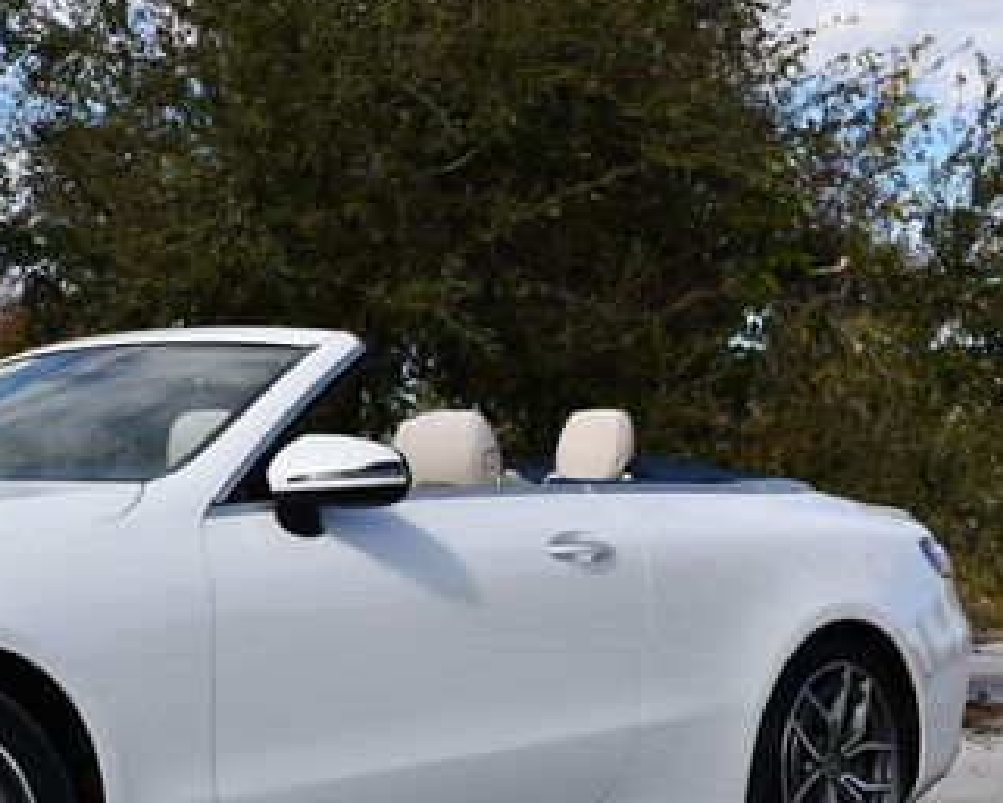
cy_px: 547
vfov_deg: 17.0
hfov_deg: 20.7
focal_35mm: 90
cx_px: 66
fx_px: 2672
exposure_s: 1/320
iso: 100
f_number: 9
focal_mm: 24
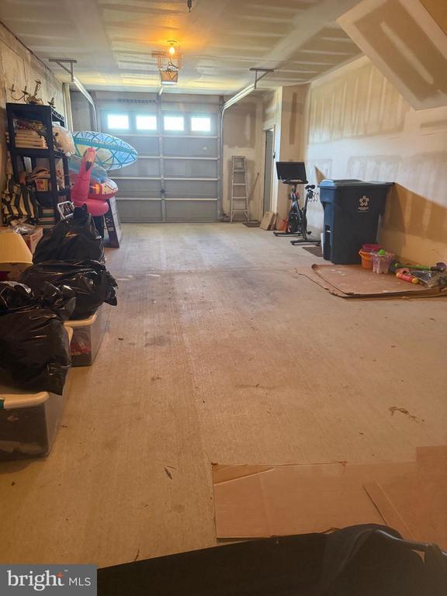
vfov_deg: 71.6
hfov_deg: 56.8
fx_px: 413
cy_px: 298
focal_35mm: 24
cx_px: 224
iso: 500
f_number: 1.78
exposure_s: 1/60
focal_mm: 6.76
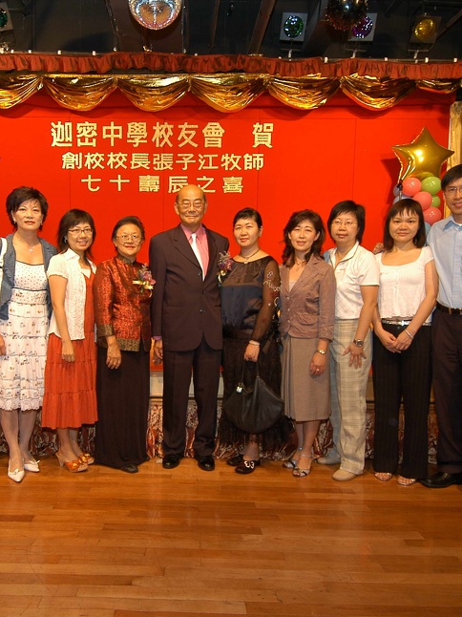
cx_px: 158
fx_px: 481
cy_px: 317
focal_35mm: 27
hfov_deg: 50.5
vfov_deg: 65.3
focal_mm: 12
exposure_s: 1/60
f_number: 4
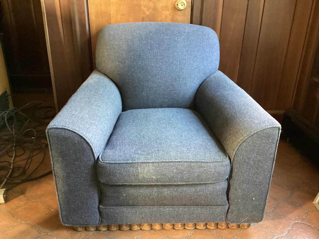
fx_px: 286
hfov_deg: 58.3
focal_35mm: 31
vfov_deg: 45.4
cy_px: 120
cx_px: 160
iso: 640
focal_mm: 3.3
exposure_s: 1/20
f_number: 2.4
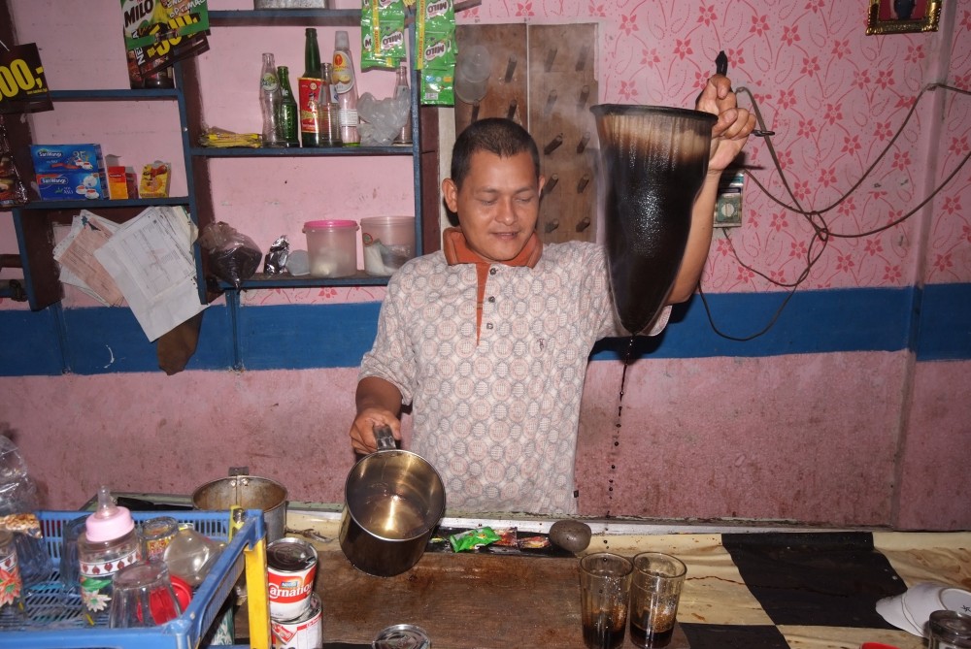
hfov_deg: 63.6
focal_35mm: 29
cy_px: 324
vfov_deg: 45.1
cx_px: 486
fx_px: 783
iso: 500
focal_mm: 19
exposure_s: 1/60
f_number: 5.6
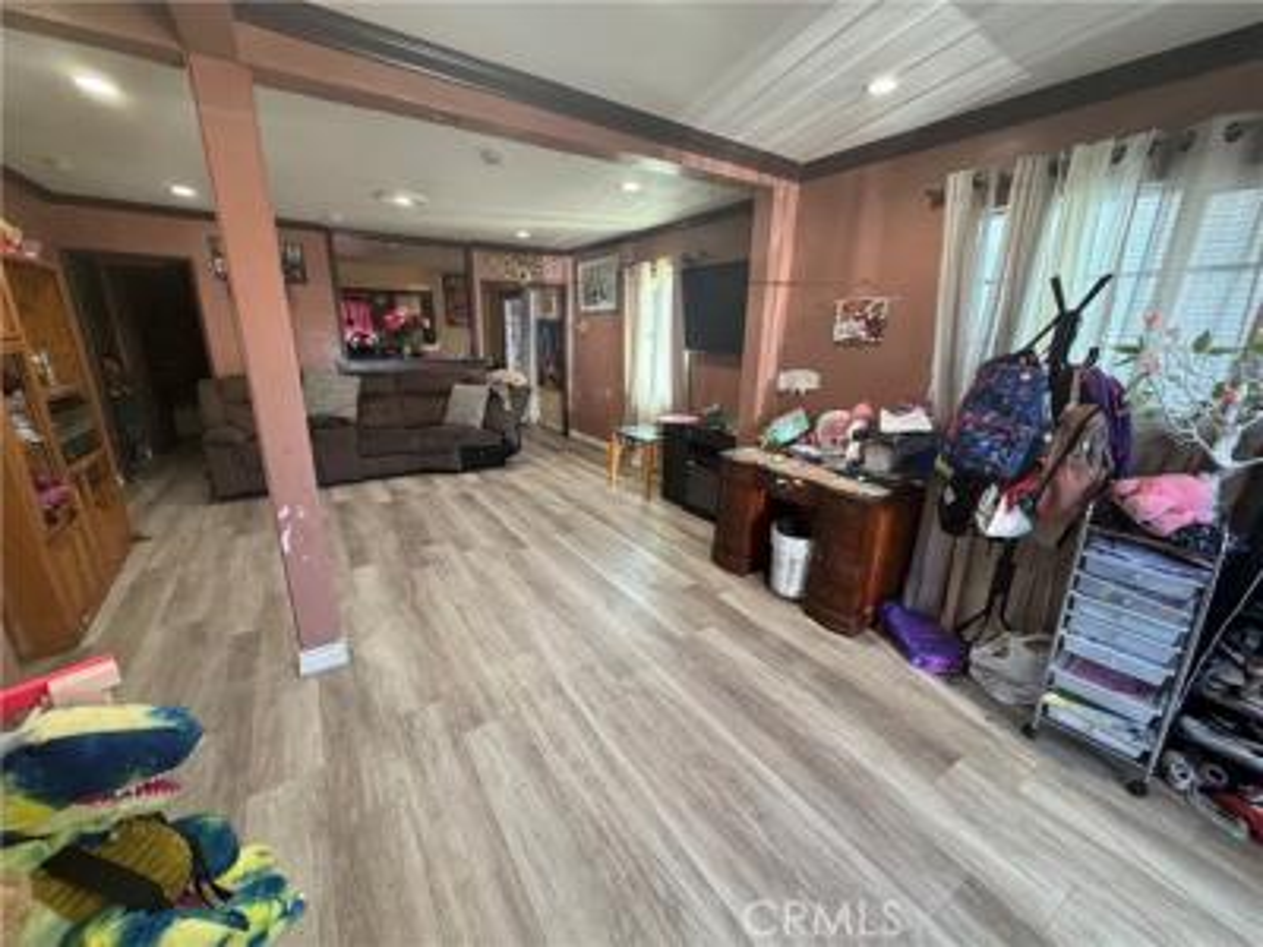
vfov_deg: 85.7
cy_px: 474
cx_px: 632
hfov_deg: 102.1
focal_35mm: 14
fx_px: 511
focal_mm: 2.22
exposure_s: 1/60
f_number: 2.2
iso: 320
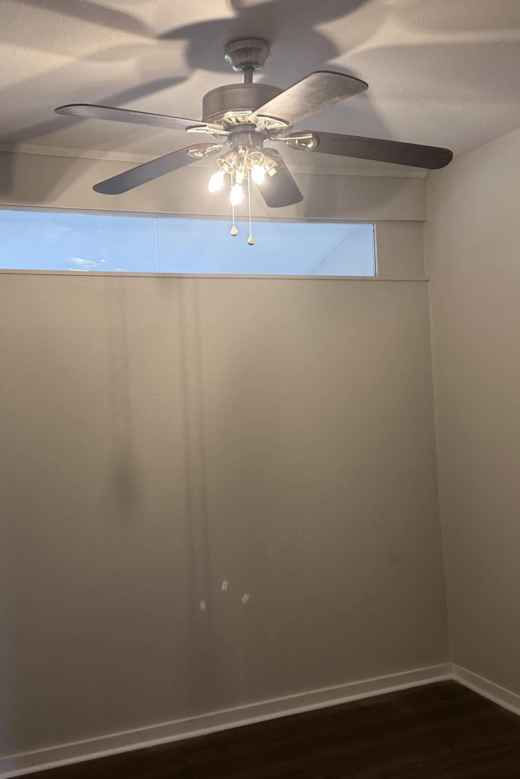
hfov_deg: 38.9
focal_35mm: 34
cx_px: 235
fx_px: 736
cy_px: 393
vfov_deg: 55.8
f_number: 1.78
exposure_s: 1/60
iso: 250
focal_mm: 6.86
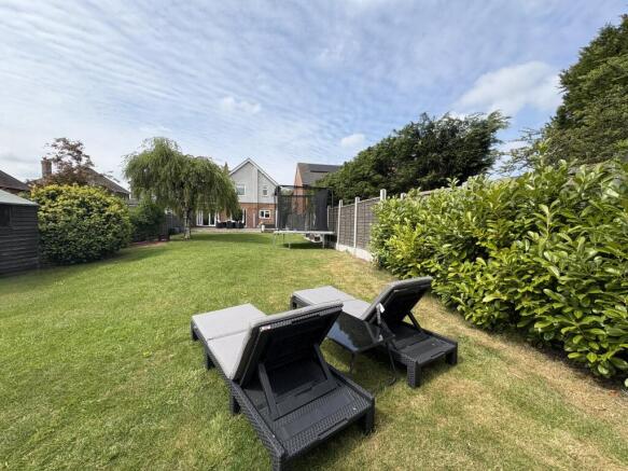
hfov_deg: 102.1
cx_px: 314
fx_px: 254
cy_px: 236
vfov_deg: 85.7
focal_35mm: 14
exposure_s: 1/1178
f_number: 2.2
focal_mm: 2.22
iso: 40
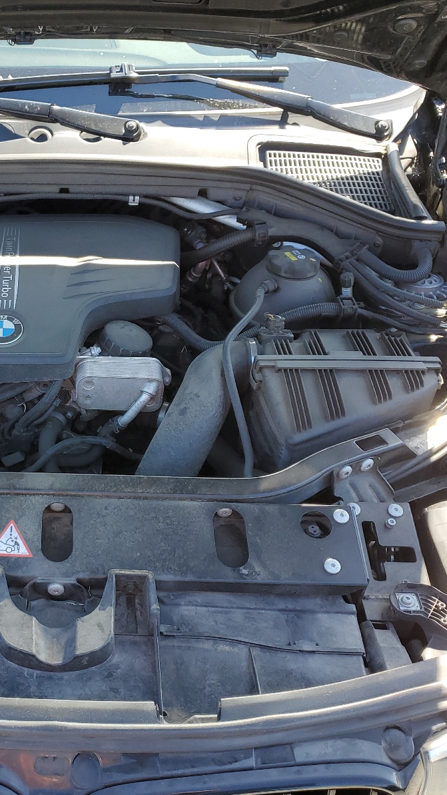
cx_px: 44
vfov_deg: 52.8
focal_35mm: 38
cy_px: 399
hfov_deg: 29.9
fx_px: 801
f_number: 1.5
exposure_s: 1/417
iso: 50
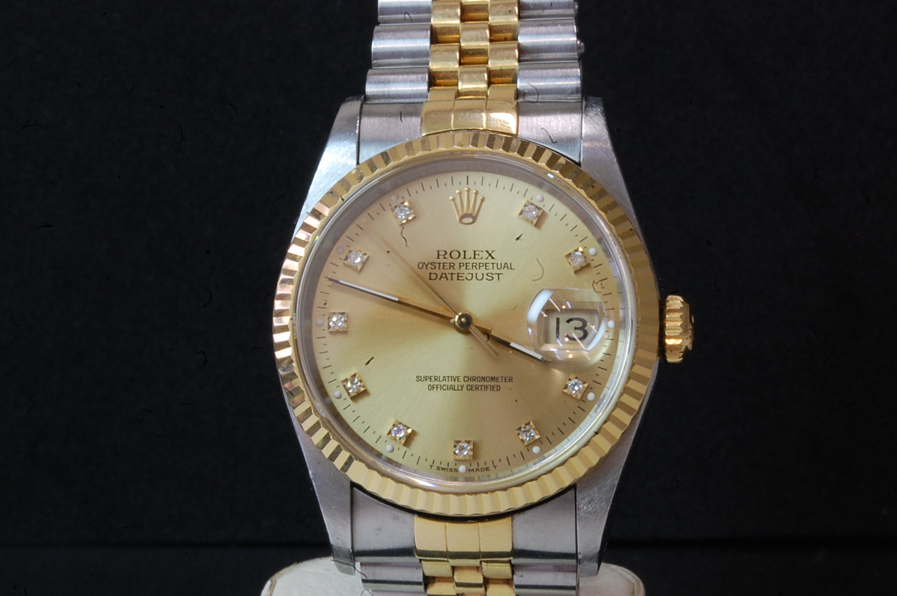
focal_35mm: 135
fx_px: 3361
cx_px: 448
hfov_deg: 15.2
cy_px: 298
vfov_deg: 10.1
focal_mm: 90
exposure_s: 1/4
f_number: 36
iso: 800
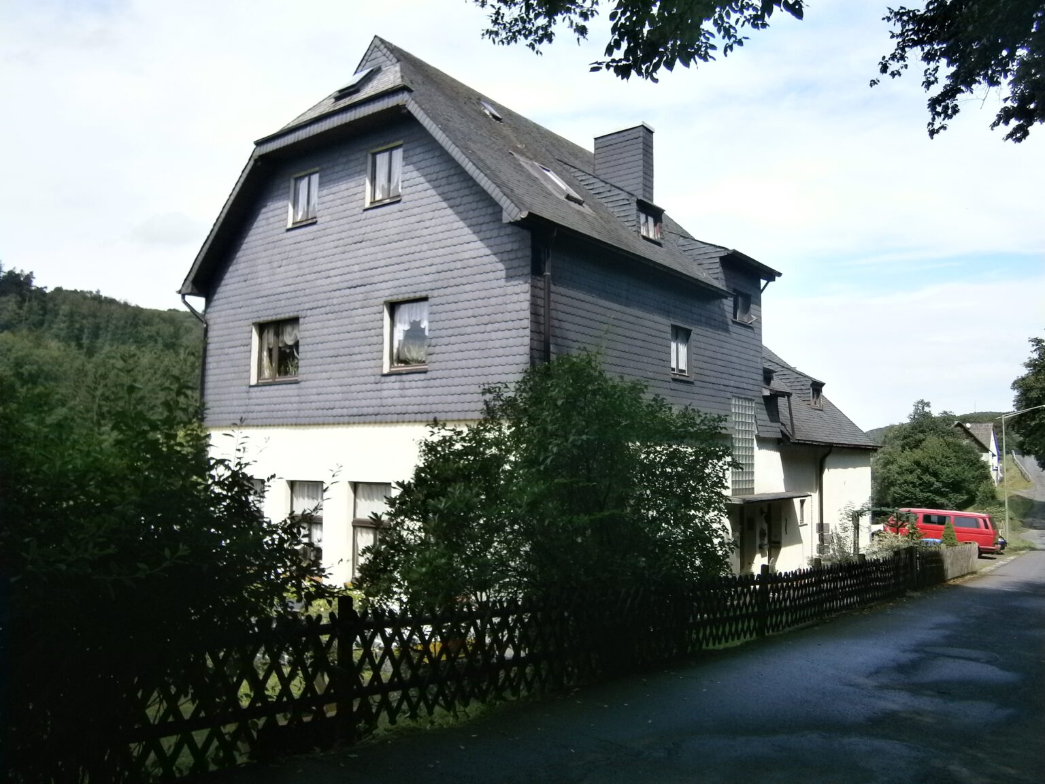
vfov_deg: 53.1
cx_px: 522
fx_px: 785
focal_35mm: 26
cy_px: 392
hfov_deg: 67.3
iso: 80
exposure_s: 1/100
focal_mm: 4.7
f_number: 8
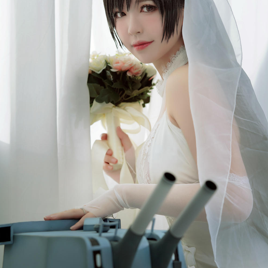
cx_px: 134
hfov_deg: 16.0
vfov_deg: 16.0
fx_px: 955
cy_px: 116
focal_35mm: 109
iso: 100
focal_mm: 85
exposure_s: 1/100
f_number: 2.8
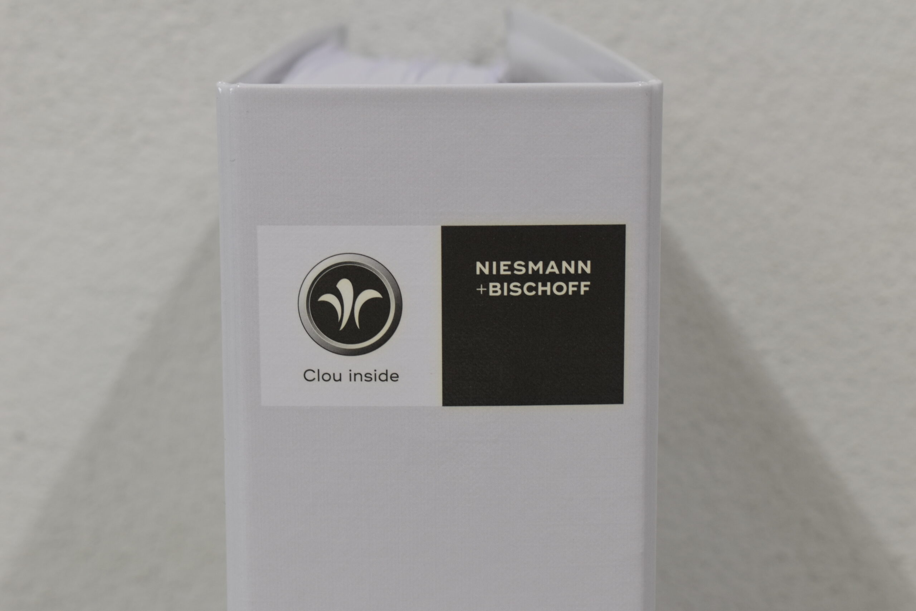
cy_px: 306
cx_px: 458
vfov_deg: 16.6
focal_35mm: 82
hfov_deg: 24.6
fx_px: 2099
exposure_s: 1/60
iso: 400
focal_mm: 55
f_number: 8
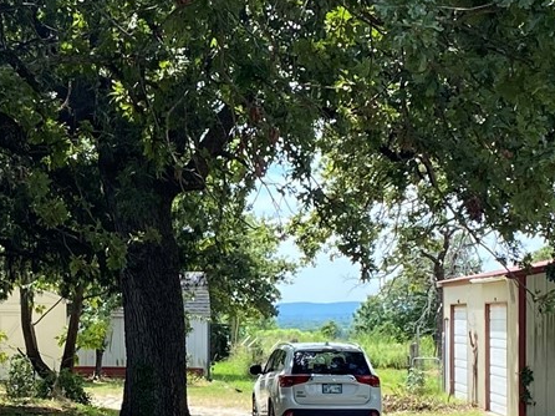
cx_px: 56
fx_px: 1795
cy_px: 328
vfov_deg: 13.2
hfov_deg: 17.3
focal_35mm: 112
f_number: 1.8
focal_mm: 4.25
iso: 32
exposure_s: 1/905
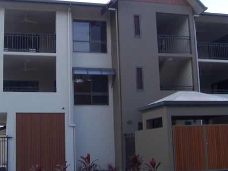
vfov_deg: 23.6
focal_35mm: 62
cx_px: 99
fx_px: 408
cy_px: 69
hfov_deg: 31.2
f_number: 4.8
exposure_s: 1/180
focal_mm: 6
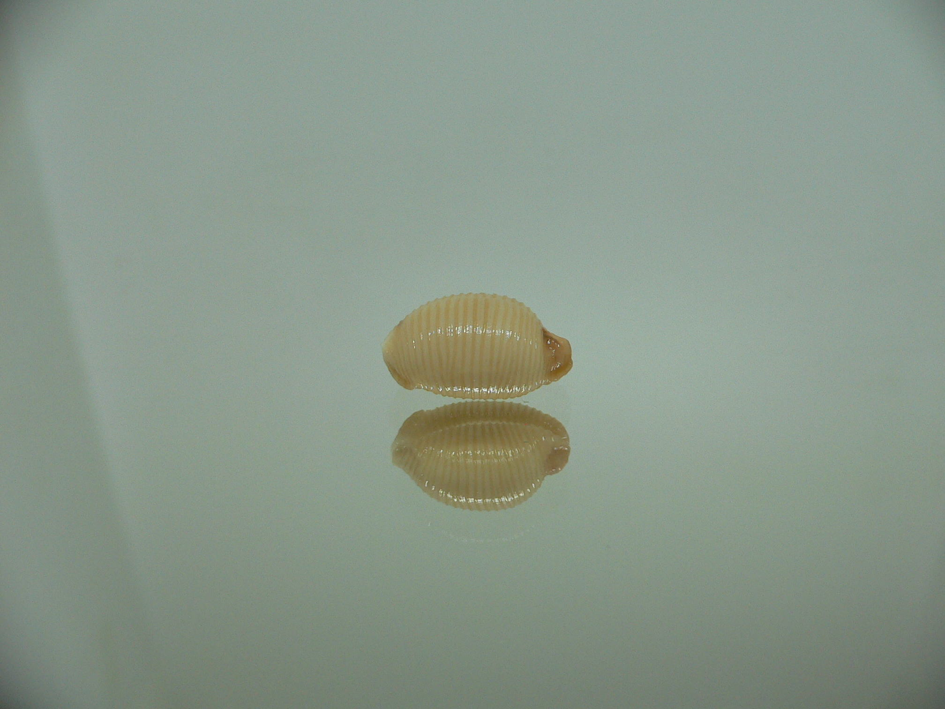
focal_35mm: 35
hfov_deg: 52.6
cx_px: 472
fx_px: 955
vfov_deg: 40.7
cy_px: 354
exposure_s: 1/60
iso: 100
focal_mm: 4.6
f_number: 2.8
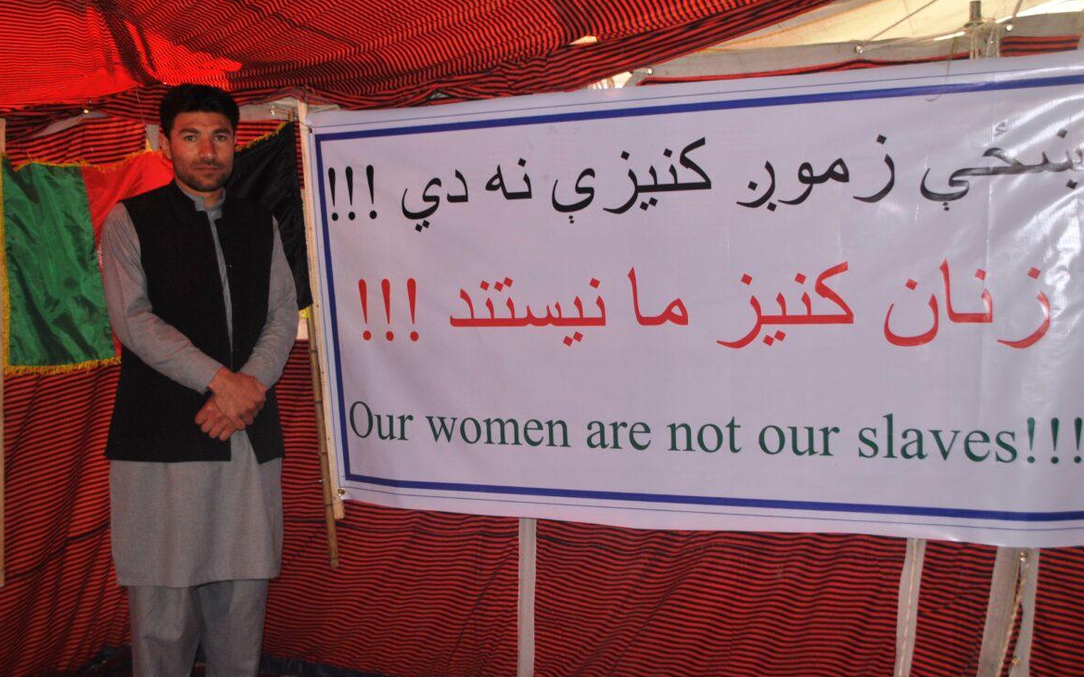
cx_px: 545
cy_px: 337
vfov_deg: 29.2
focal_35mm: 44
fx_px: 1300
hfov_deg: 45.3
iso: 200
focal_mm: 28
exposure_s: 1/60
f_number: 4.5
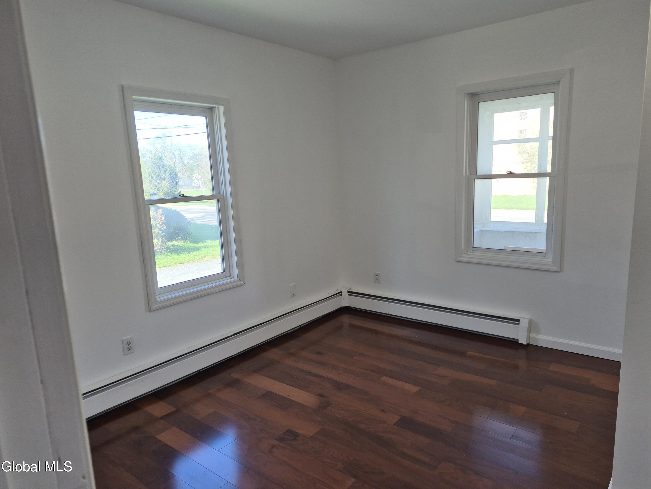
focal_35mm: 23
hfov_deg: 73.9
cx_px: 326
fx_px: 433
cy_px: 244
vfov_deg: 58.9
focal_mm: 5.4
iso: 125
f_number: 1.8
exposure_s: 1/180
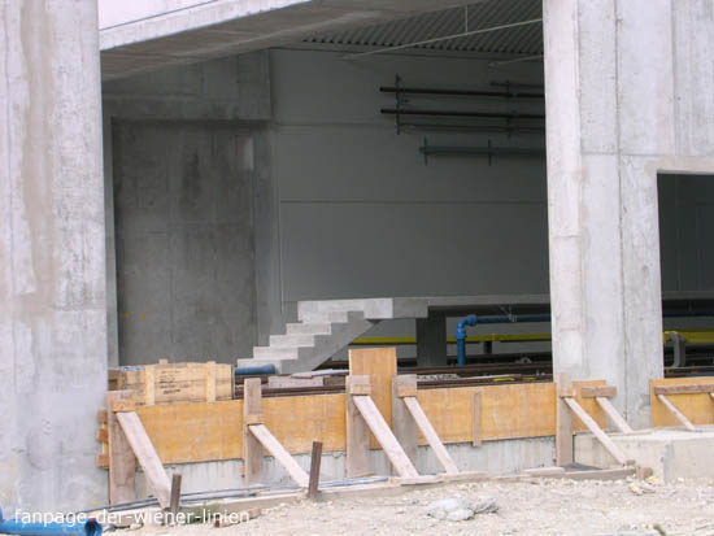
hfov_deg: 17.7
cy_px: 268
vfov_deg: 13.4
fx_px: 2291
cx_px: 357
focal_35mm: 111
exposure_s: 1/124
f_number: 4.8
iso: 100
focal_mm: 16.8
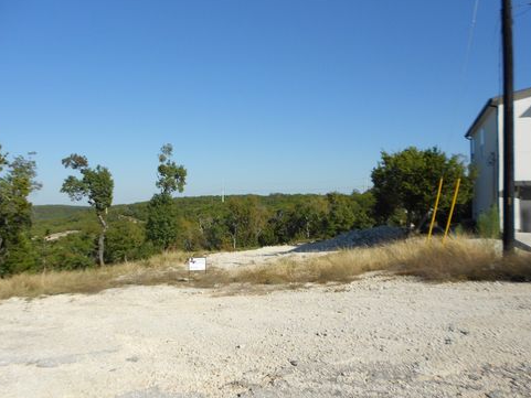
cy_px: 199
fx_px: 414
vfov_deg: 51.4
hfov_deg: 65.3
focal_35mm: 27
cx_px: 258
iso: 80
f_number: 3.2
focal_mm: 4.6
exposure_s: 1/1500
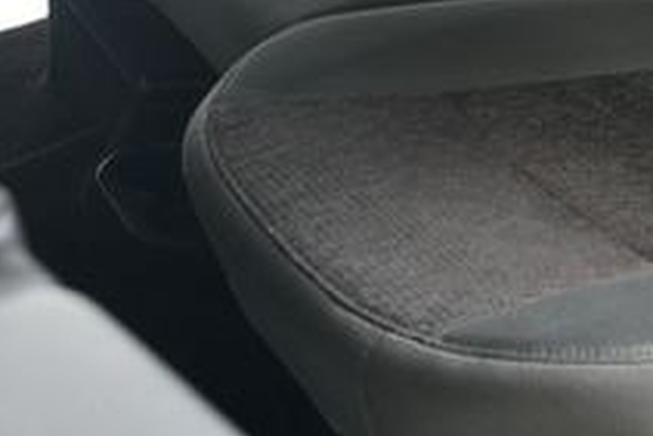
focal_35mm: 103
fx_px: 1870
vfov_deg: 12.7
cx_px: 764
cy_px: -189
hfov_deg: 18.8
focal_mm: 23
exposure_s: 1/160
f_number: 3.8
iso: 100
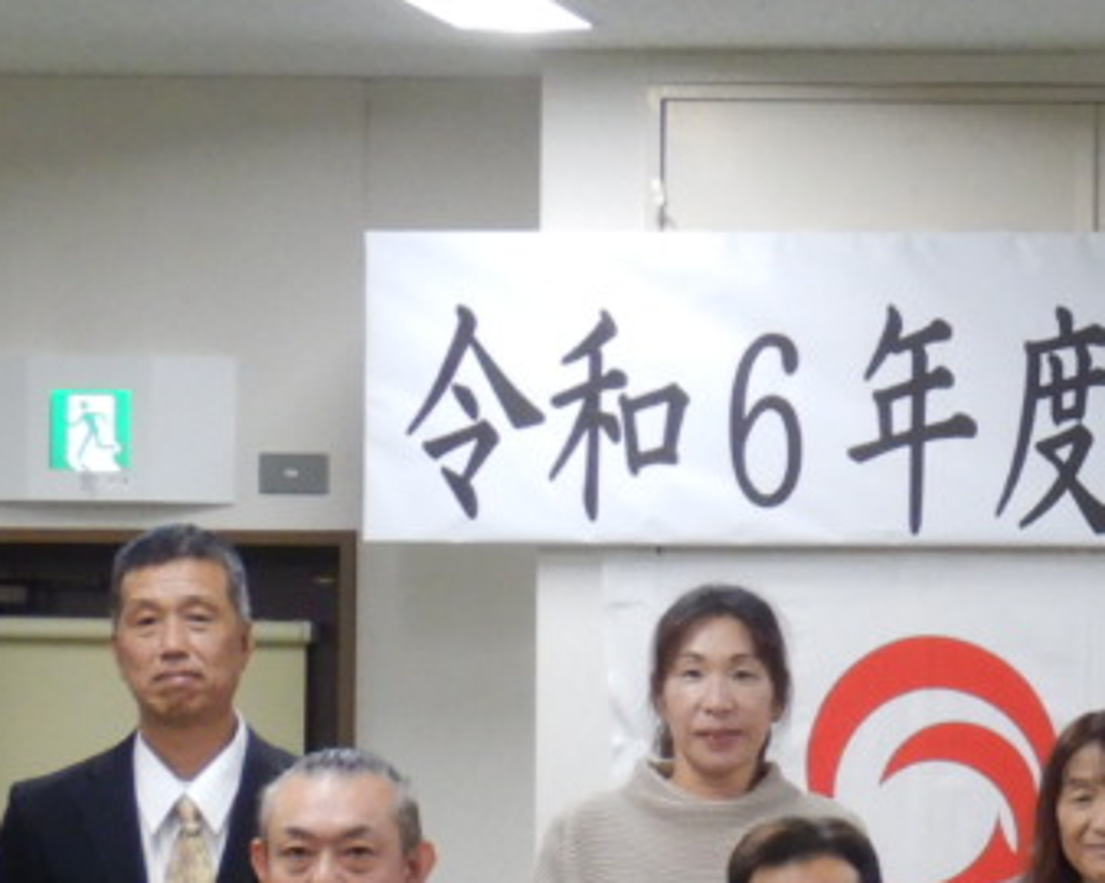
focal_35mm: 185
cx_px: 1602
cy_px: 782
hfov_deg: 10.1
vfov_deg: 8.3
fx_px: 6047
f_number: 4.2
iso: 220
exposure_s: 1/30
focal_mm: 7.2
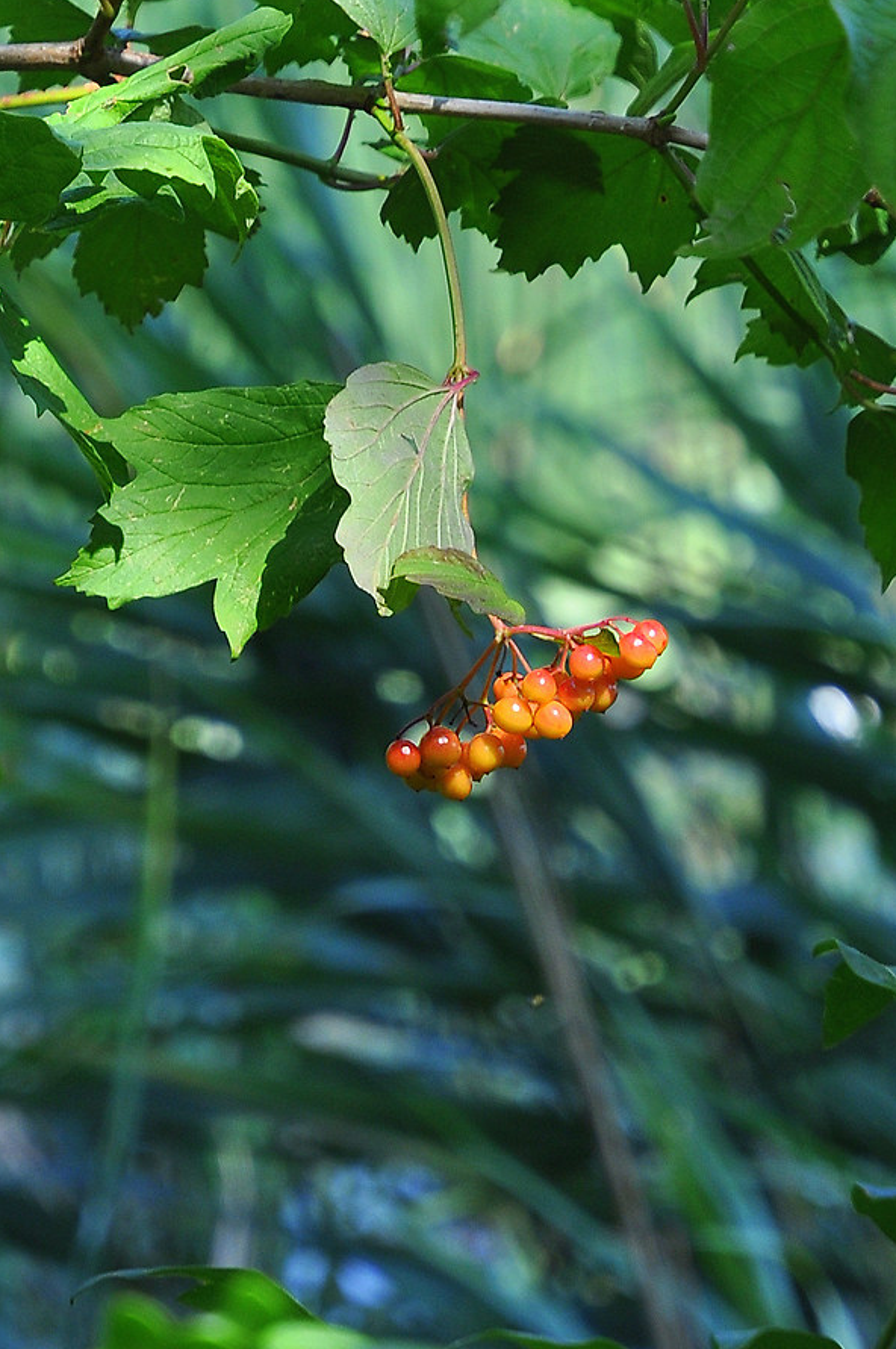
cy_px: -213
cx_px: 222
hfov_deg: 4.0
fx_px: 12847
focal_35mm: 343
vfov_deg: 6.0
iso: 200
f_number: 6.3
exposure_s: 1/160
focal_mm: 85
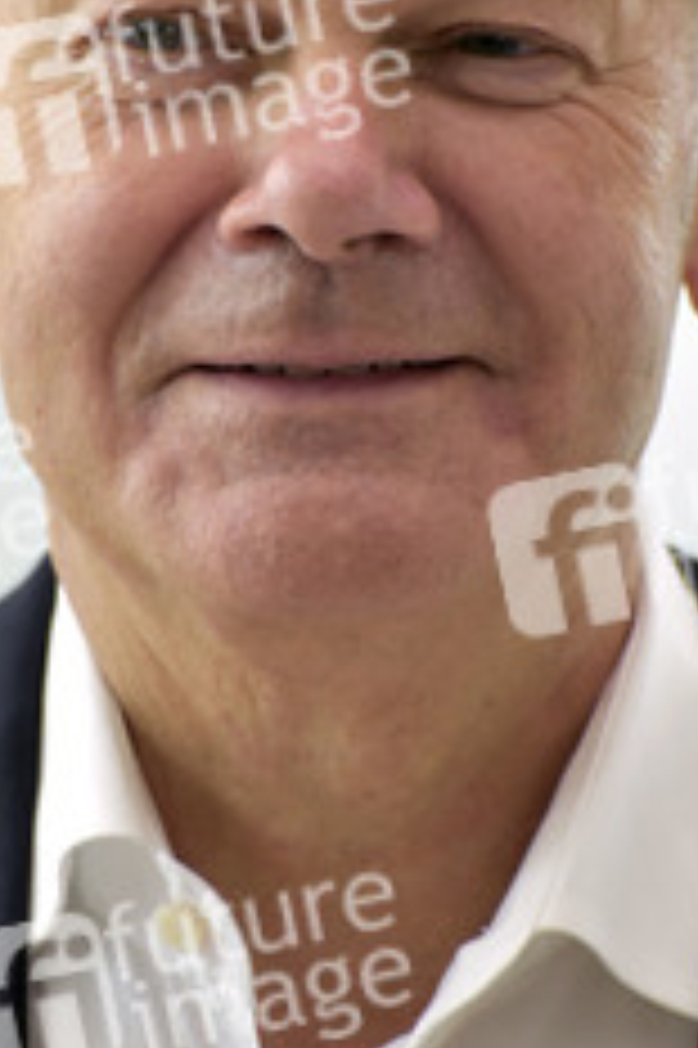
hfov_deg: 2.7
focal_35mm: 515
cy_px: 306
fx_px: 14999
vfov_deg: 4.0
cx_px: 311
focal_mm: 300
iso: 2000
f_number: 5.6
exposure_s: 1/125
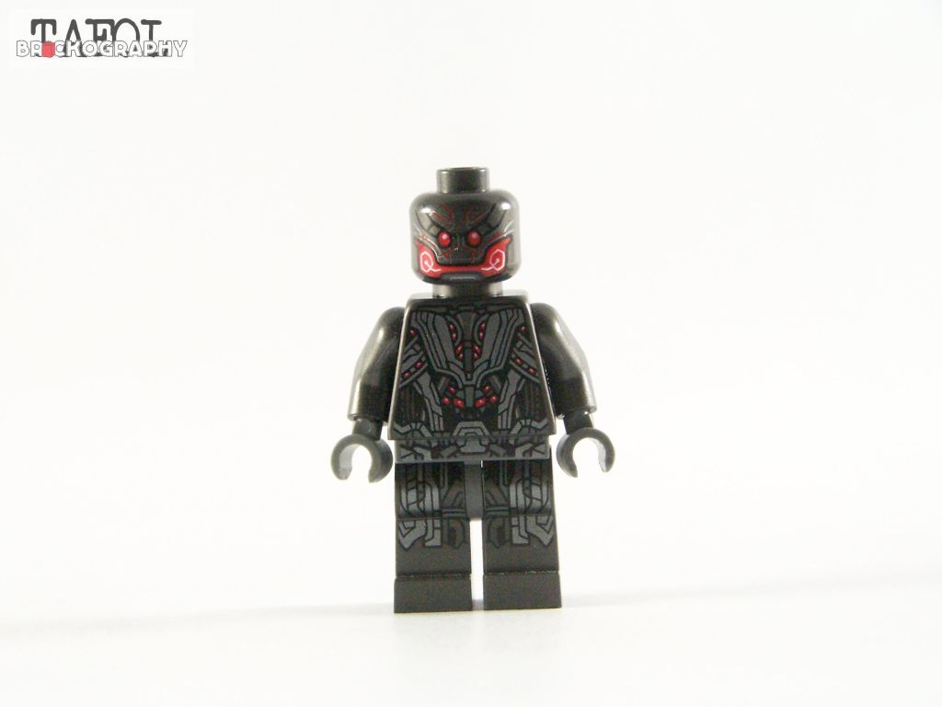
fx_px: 2857
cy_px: 354
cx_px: 471
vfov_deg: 14.1
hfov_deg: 18.7
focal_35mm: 105
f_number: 3.6
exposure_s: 1/60
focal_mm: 17.5
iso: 400
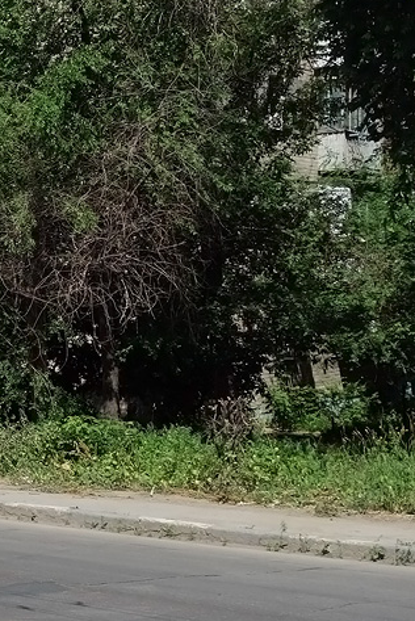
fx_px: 1882
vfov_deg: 18.6
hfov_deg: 11.6
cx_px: -332
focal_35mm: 109
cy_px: 160
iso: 125
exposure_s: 1/500
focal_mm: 16.01
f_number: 5.6
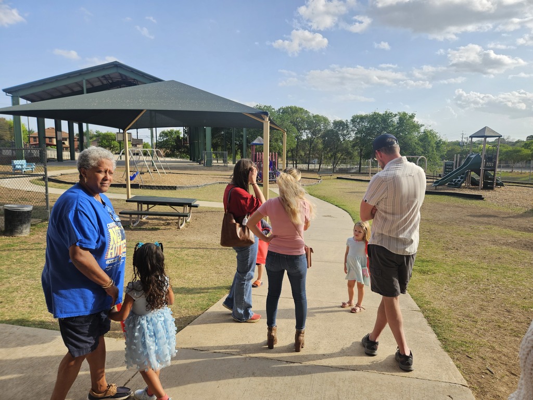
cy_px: 200
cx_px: 266
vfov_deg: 58.9
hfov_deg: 73.9
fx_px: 354
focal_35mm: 23
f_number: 1.8
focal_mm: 5.4
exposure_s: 1/852
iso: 25
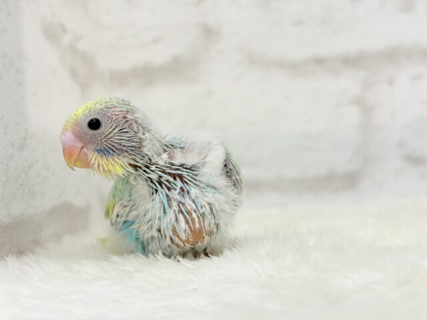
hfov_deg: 36.8
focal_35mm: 52
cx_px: 214
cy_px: 160
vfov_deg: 28.0
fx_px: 641
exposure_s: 1/50
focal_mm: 5.96
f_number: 1.6
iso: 32
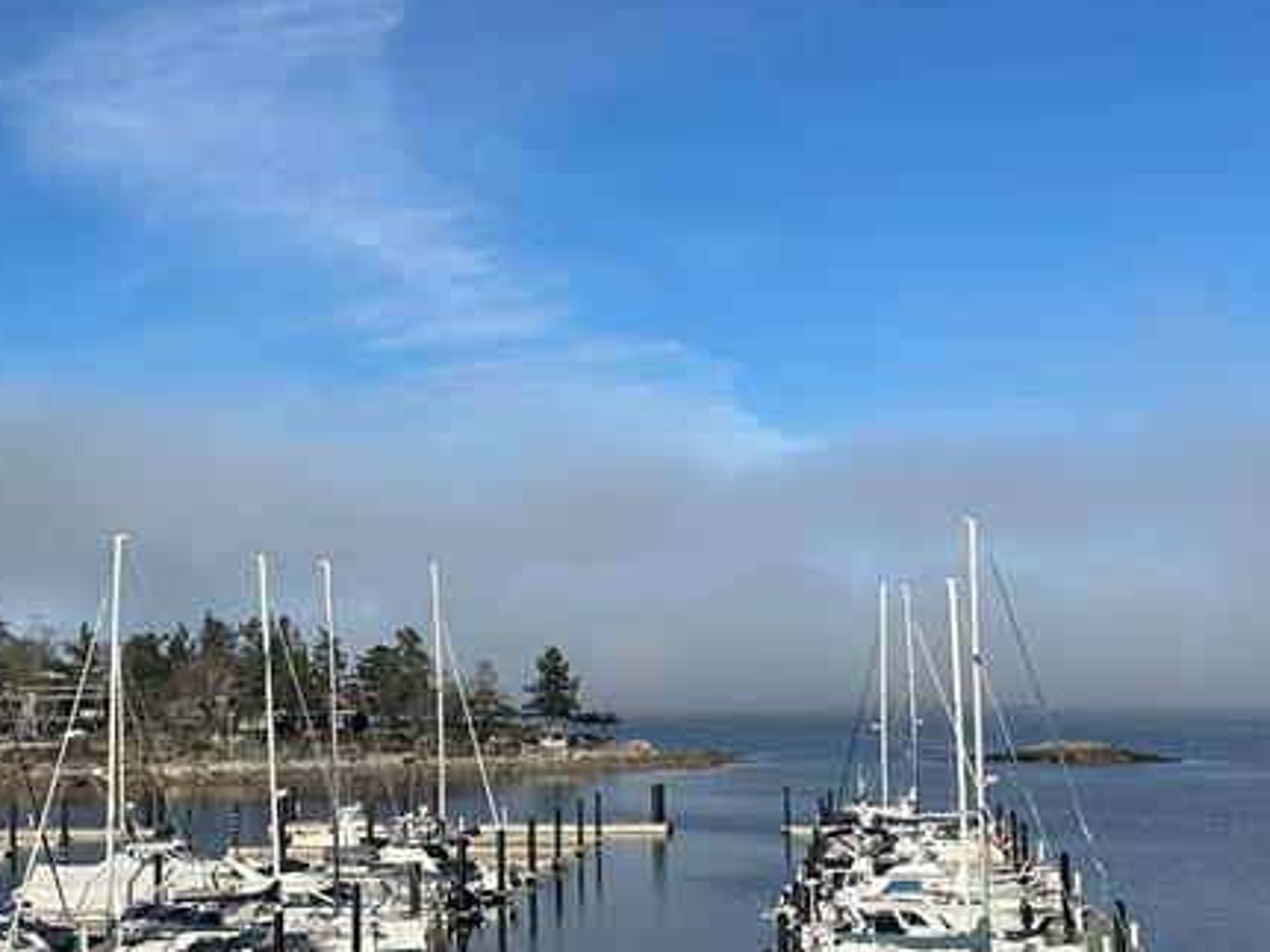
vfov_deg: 25.6
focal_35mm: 57
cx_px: 474
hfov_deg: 33.6
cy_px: 551
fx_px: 2091
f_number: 1.78
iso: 80
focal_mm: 6.86
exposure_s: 1/6623
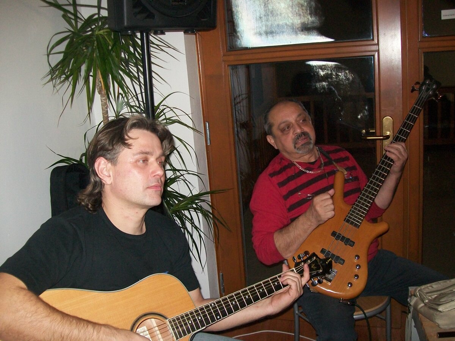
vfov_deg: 39.7
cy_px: 170
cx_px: 228
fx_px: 473
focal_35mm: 36
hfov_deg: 51.4
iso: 160
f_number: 2.7
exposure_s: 1/30
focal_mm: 6
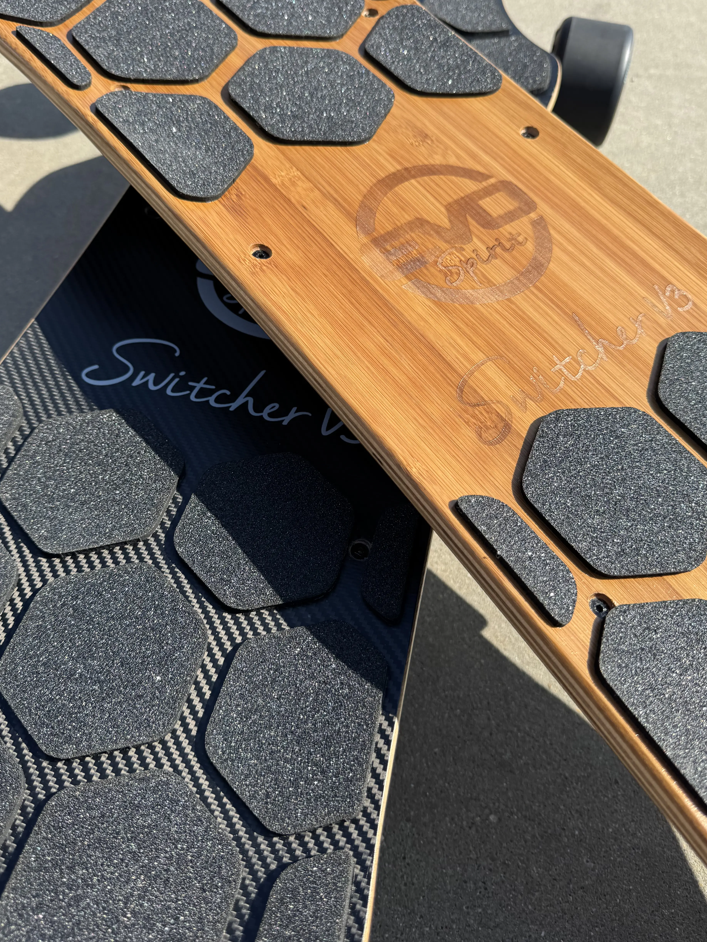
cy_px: 428
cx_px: 332
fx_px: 762
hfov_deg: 49.7
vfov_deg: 63.3
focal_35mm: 28
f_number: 1.78
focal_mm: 6.76
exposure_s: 1/2506
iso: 80
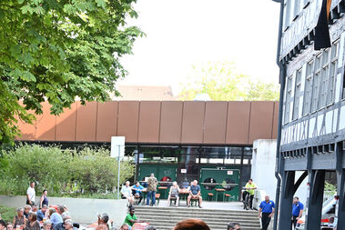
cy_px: 250
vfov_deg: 17.4
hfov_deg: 24.7
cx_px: -40
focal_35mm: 76
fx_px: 729
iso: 500
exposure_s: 1/250
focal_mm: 24
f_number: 3.2
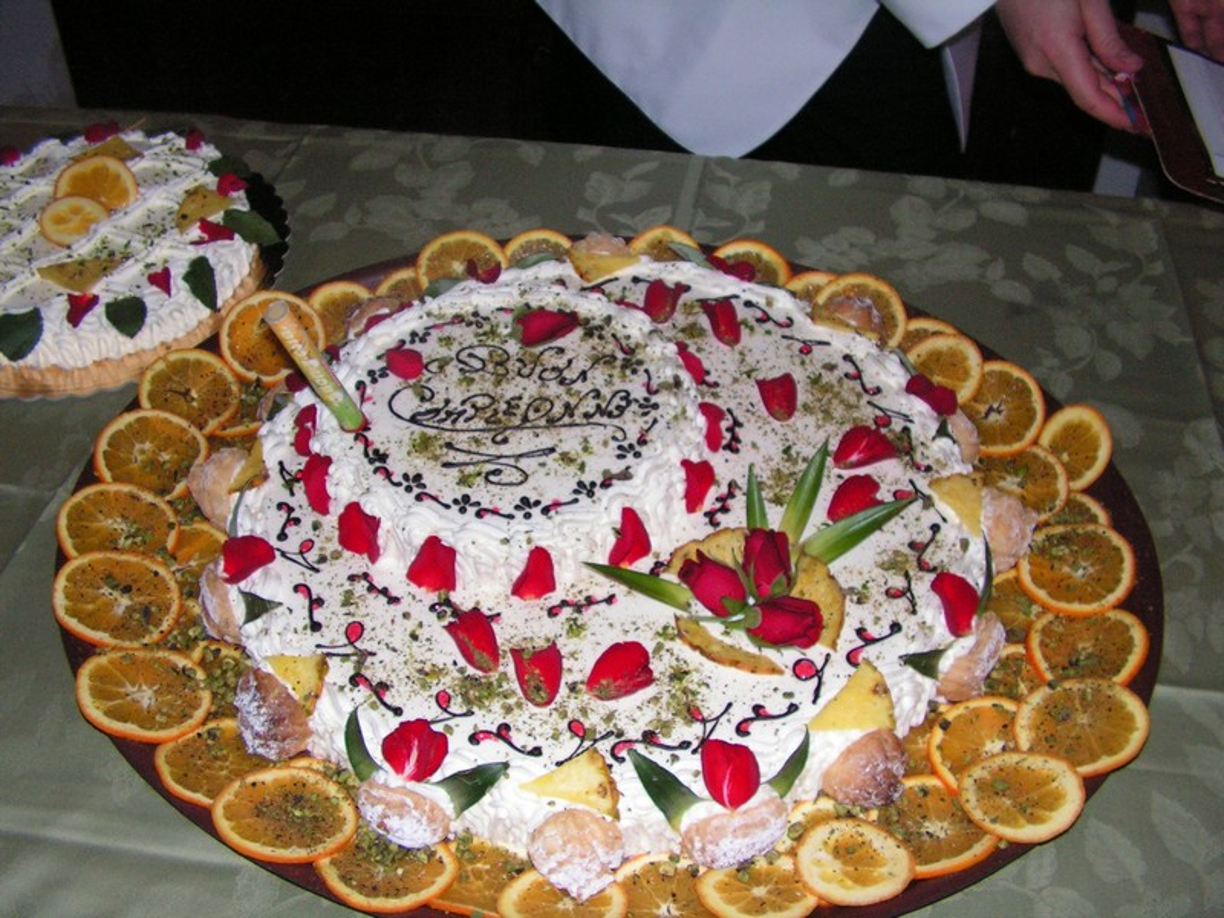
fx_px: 1273
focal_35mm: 36
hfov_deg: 51.4
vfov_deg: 39.7
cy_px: 459
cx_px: 612
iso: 200
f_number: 3.2
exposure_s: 1/40
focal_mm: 6
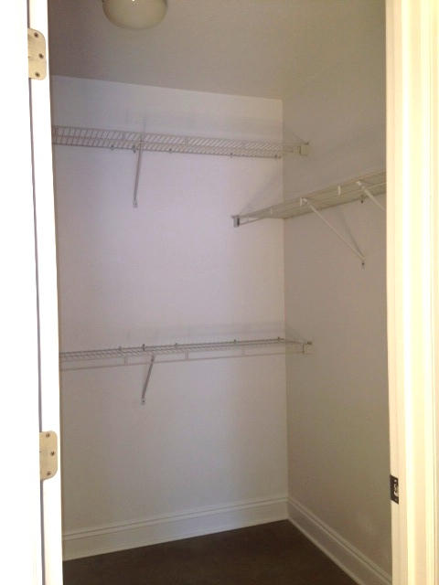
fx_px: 558
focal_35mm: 33
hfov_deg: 42.9
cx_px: 220
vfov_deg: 55.4
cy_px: 292
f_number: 2.4
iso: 50
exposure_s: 1/20
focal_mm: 4.12
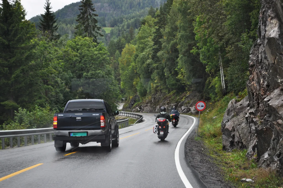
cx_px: 142
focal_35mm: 69
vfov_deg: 19.7
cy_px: 94
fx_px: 542
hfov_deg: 29.3
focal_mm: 46
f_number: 5.6
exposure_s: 1/125
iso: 280
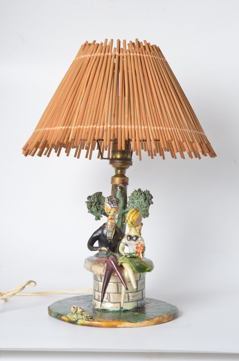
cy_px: 180
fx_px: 750
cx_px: 120
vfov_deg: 27.0
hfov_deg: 18.1
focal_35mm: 75
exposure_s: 1/125
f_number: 11
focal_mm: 50
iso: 100
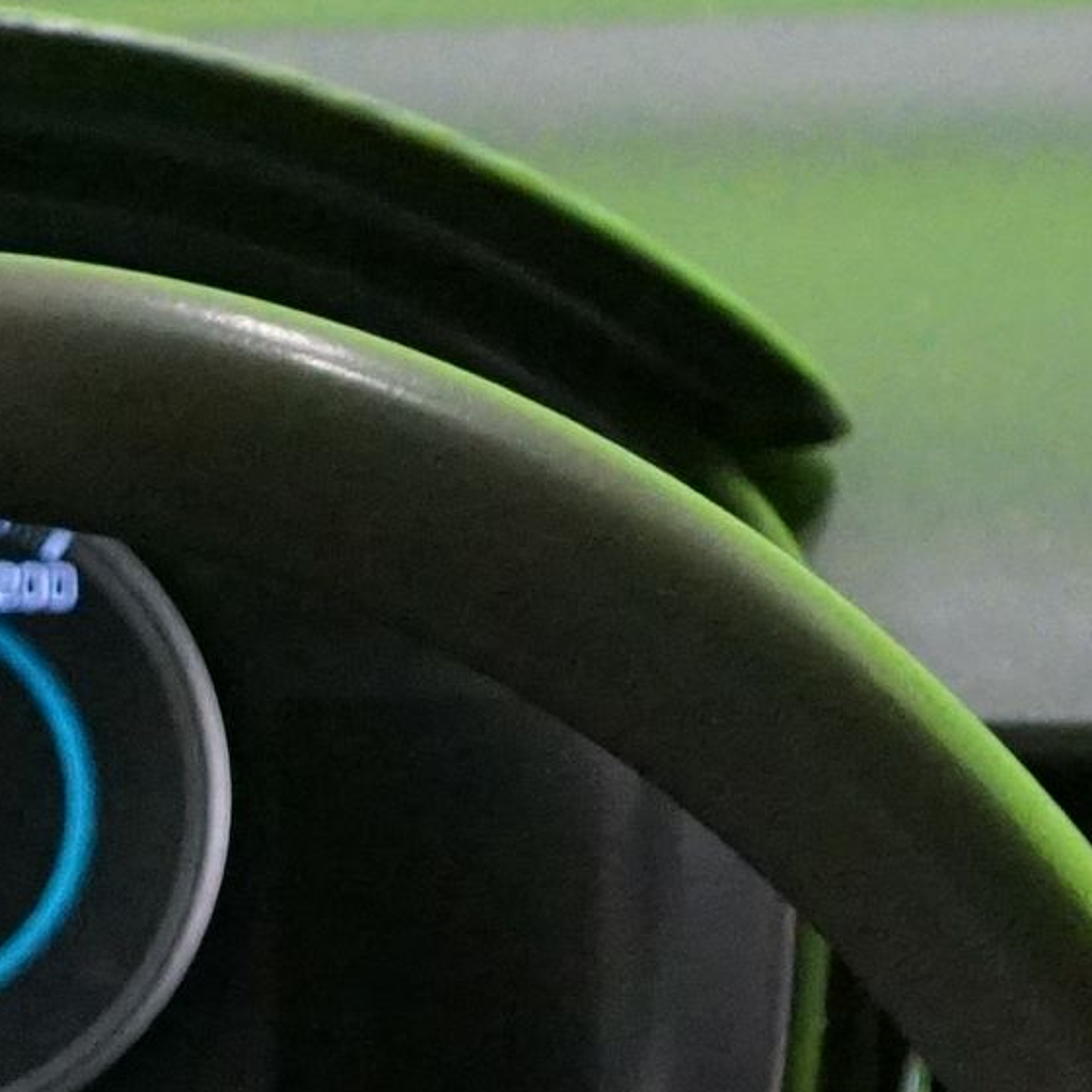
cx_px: -185
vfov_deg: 9.1
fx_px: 6603
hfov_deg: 9.3
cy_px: 1791
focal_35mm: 185
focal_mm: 31
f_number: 4
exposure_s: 1/30
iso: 6400
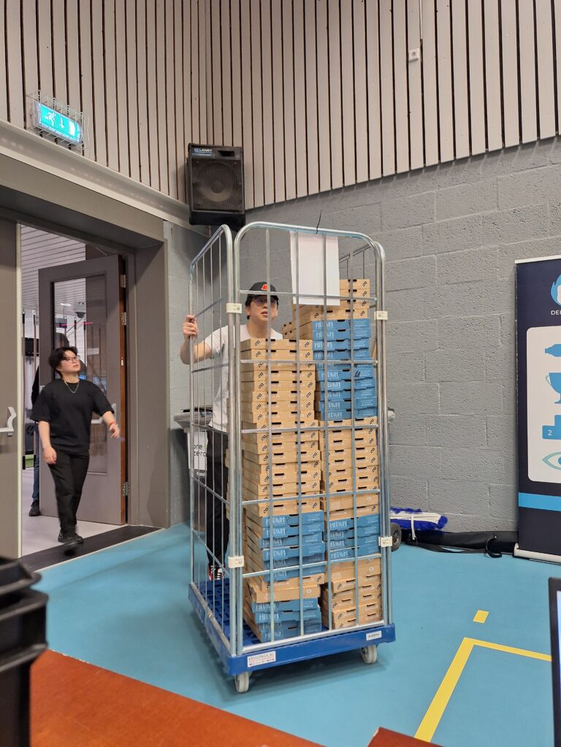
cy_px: 374
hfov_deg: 58.9
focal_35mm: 23
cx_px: 280
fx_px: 497
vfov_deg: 73.9
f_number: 1.8
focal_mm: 5.54
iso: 250
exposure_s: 1/33
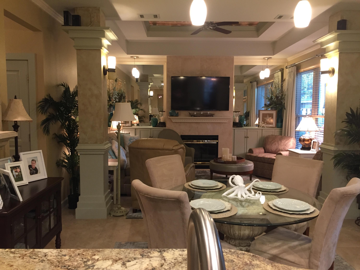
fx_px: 302
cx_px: 180
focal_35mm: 29
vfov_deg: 48.2
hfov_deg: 61.7
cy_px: 135
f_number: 2.2
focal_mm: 4.15
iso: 125
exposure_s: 1/30
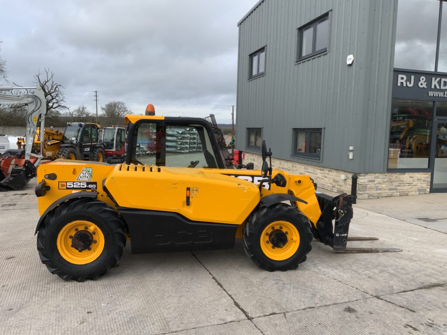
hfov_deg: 61.7
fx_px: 374
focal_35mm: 29
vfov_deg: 48.2
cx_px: 224
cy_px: 168
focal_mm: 3
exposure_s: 1/666
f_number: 1.8
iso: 16
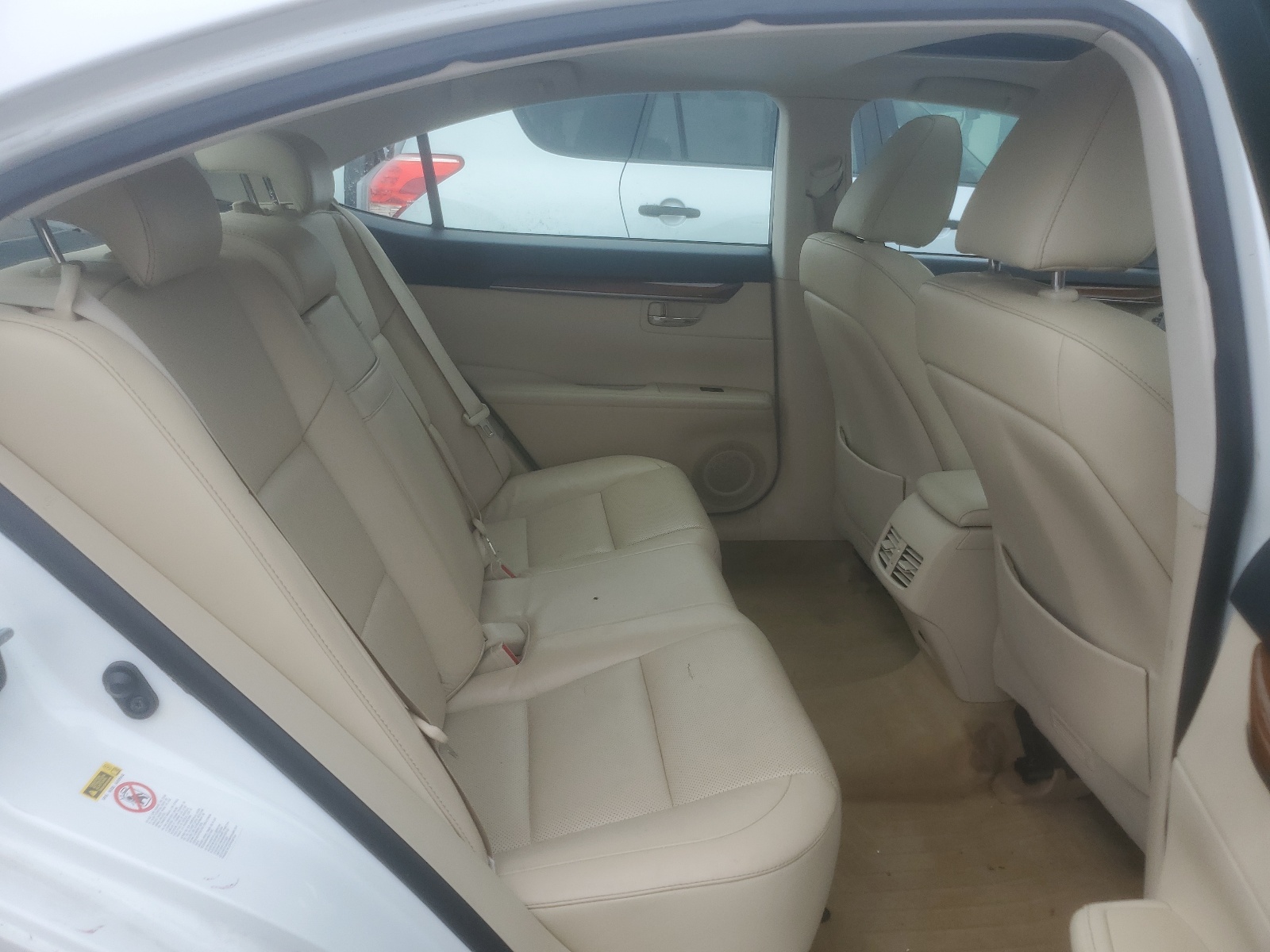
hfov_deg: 67.3
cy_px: 476
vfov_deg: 53.1
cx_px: 635
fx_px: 954
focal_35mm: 26
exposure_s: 1/526
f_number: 1.5
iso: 50
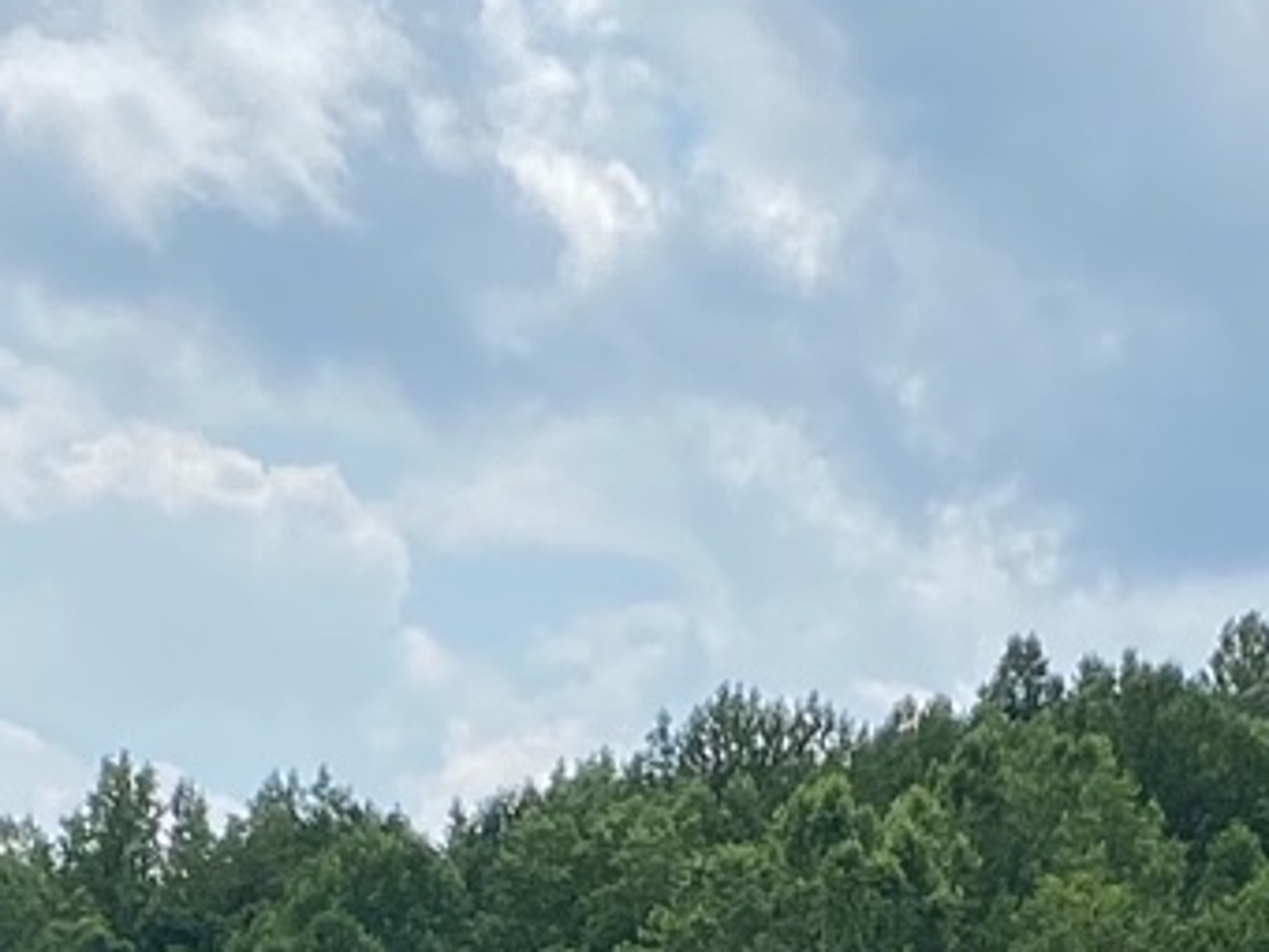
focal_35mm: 154
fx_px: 5646
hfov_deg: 12.8
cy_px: 1396
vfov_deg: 9.4
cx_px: 918
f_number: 1.8
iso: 32
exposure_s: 1/3846
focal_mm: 4.25
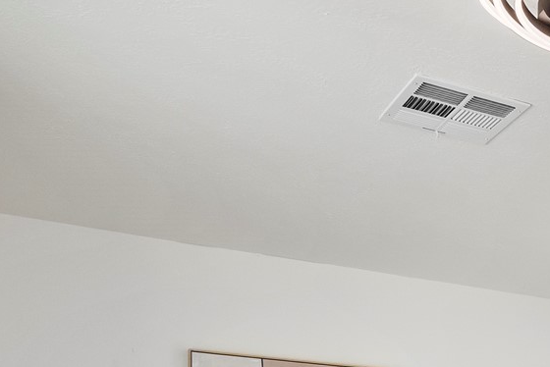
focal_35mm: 62
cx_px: 623
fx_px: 948
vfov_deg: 19.5
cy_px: 530
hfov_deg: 28.9
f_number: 7.1
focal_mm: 16
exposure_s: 1/160
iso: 800
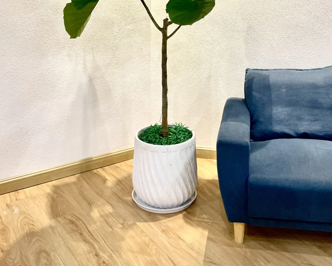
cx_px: 176
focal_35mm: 42
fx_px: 413
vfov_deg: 34.0
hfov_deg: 43.8
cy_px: 34
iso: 125
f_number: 1.6
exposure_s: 1/100
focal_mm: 4.2
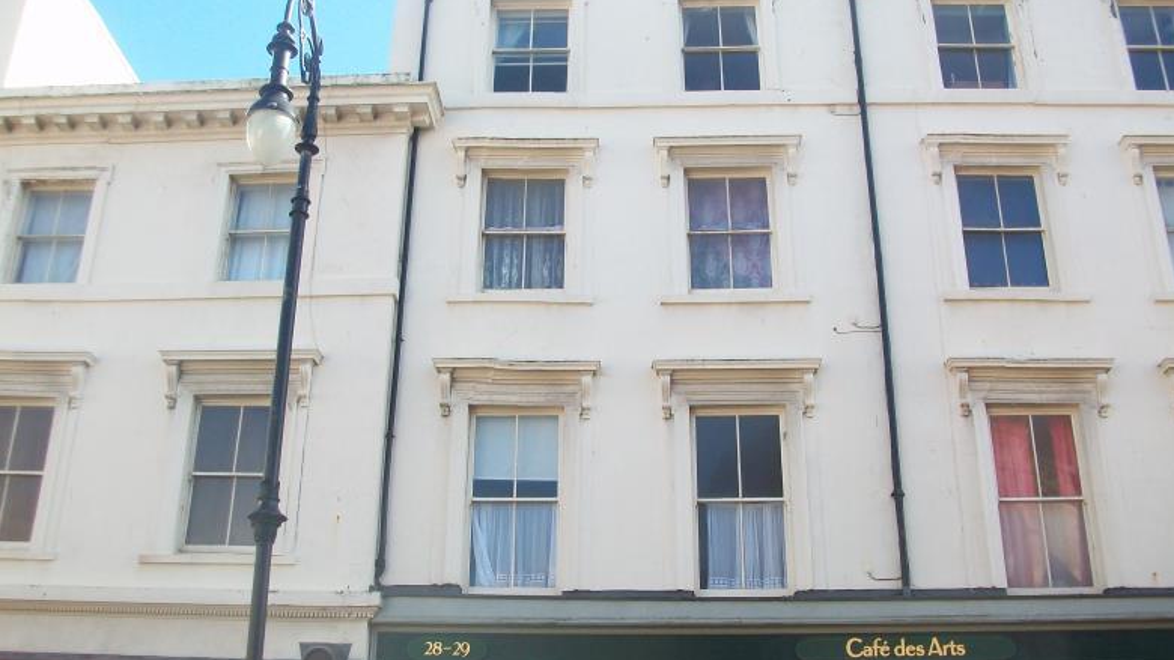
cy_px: 325
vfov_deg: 31.2
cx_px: 590
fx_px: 1183
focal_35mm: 38
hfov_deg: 52.8
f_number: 2.8
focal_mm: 5.7
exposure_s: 1/320
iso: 80
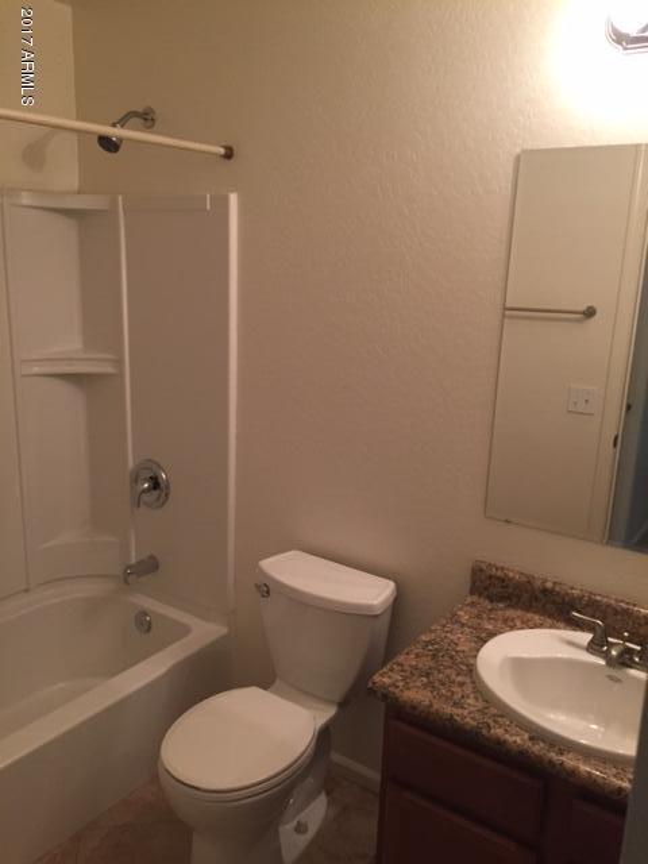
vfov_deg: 61.7
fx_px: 724
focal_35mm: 29
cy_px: 432
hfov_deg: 48.2
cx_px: 324
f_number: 2.2
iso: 125
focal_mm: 4.15
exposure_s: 1/30
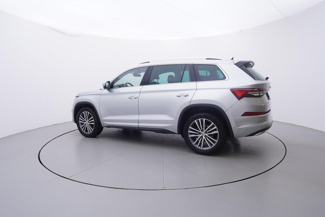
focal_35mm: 22
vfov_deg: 56.2
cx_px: 162
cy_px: 108
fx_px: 203
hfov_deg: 77.3
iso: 200
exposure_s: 1/80
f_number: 5
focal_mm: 15
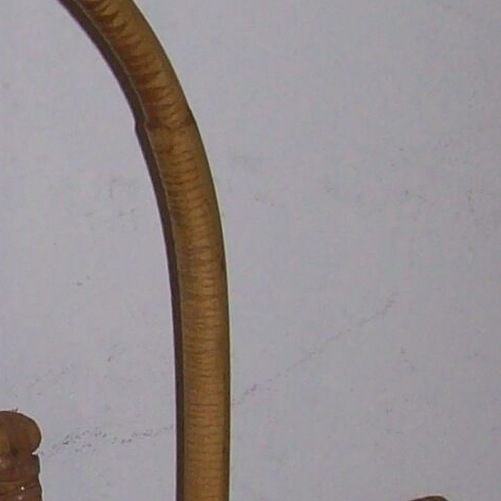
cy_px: 409
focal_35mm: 187
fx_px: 3062
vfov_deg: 9.3
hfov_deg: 9.1
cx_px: -267
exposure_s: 1/64
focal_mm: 6
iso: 80
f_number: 2.7
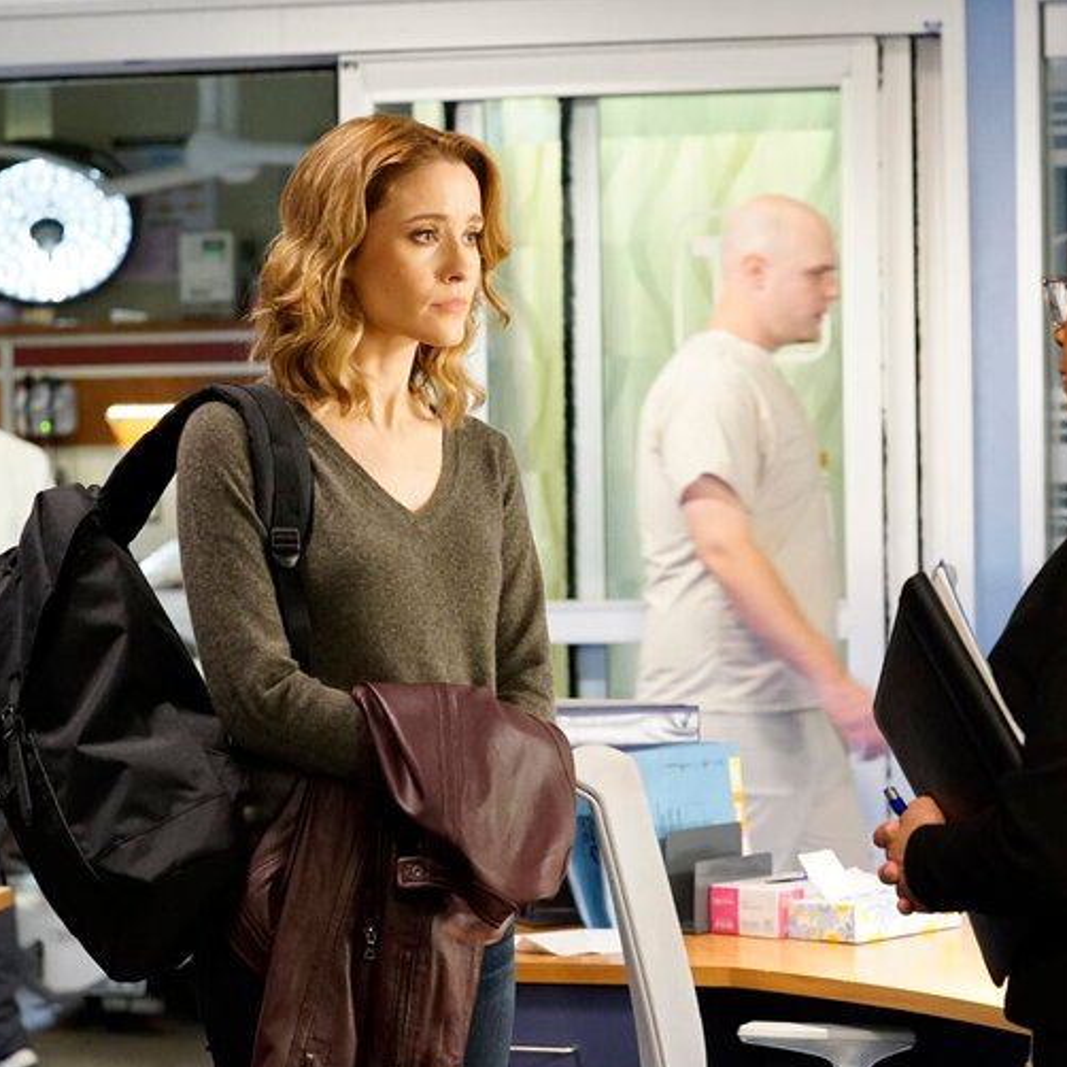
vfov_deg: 16.9
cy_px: 564
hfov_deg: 16.8
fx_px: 3592
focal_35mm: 103
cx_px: 740
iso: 8000
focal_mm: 76
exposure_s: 1/100
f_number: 4.5
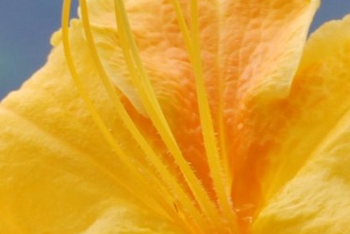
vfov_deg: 2.4
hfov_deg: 3.7
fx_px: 5487
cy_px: 415
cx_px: 339
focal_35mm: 564
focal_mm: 60
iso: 100
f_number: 18
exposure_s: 1/30
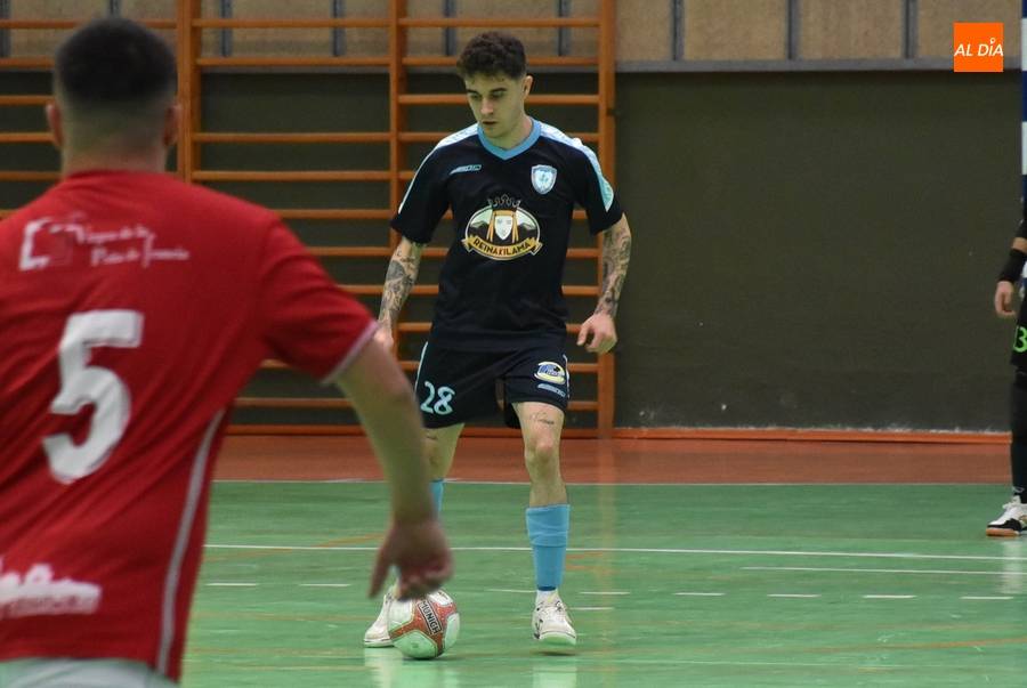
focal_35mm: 210
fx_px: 6000
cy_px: 344
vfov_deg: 6.6
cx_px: 514
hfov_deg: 9.8
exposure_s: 1/200
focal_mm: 140
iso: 3200
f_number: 5.6
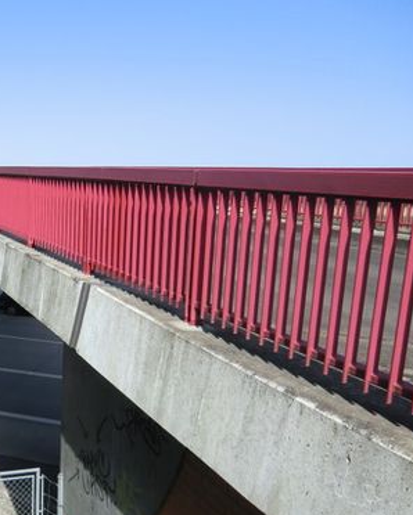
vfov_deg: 46.4
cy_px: 320
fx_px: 595
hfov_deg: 36.0
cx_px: 43
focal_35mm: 39
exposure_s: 1/640
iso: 64
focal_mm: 4.3
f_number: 3.2
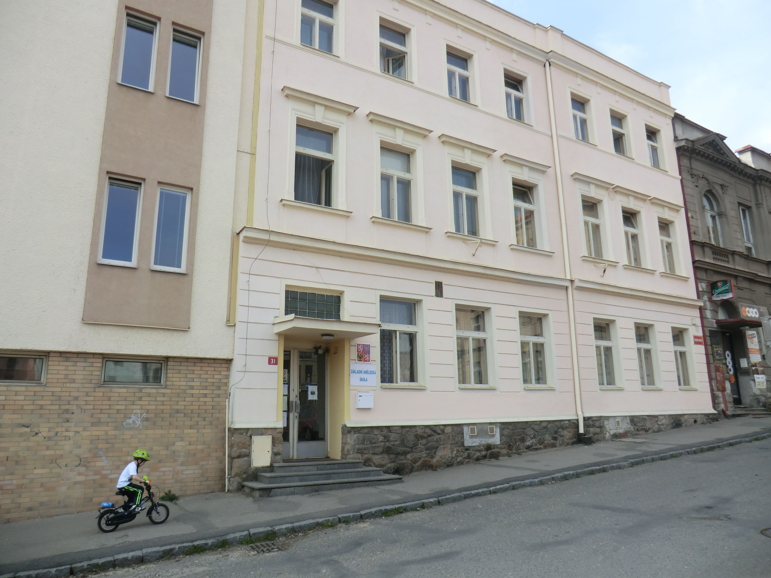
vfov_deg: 56.8
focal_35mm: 24
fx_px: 535
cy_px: 289
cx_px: 386
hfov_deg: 71.6
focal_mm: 4.3
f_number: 3.2
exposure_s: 1/500
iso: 80
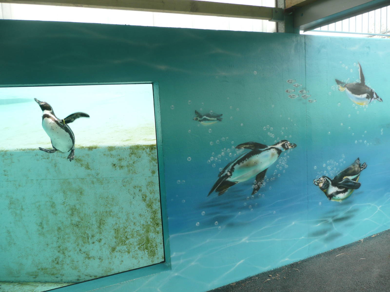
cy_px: 146
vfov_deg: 49.7
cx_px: 195
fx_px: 315
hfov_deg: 63.4
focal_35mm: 28
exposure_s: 1/125
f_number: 3.3
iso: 100
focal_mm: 4.6
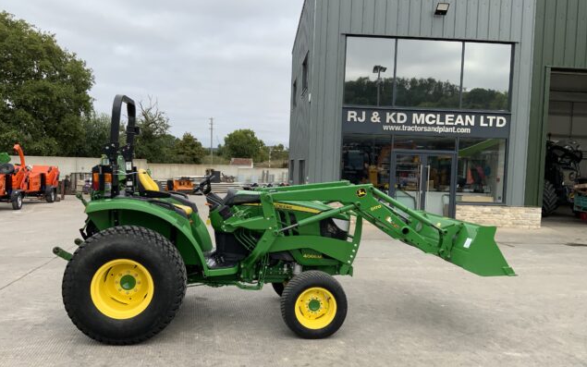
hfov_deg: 61.2
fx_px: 496
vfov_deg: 40.6
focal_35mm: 31
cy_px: 190
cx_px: 293
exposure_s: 1/1534
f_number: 1.8
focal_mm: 3
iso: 16
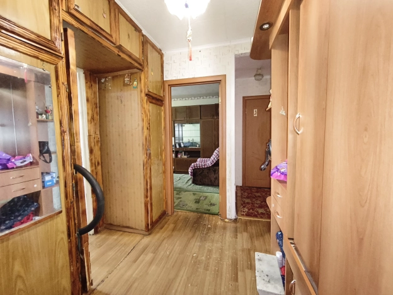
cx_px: 196
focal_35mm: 15
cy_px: 148
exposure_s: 1/16.7
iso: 1600
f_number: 2.2
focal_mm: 1.91
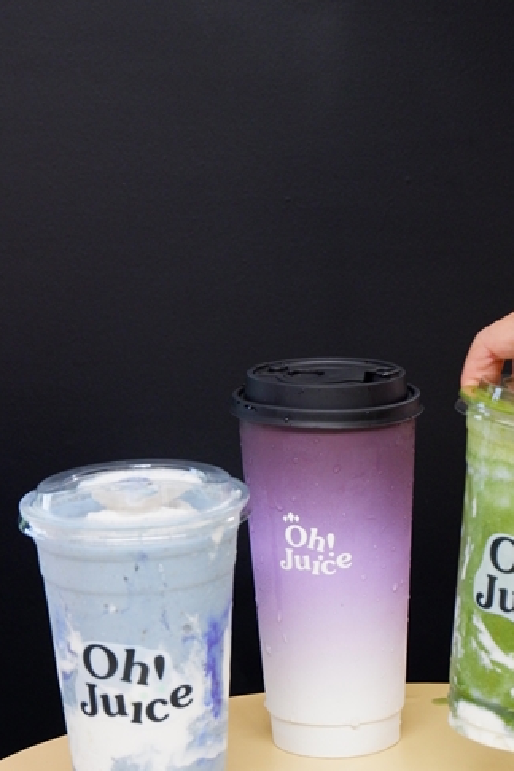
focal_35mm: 116
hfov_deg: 11.8
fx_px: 2486
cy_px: 347
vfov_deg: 17.6
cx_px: 282
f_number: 5.6
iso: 800
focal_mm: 50
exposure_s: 1/60
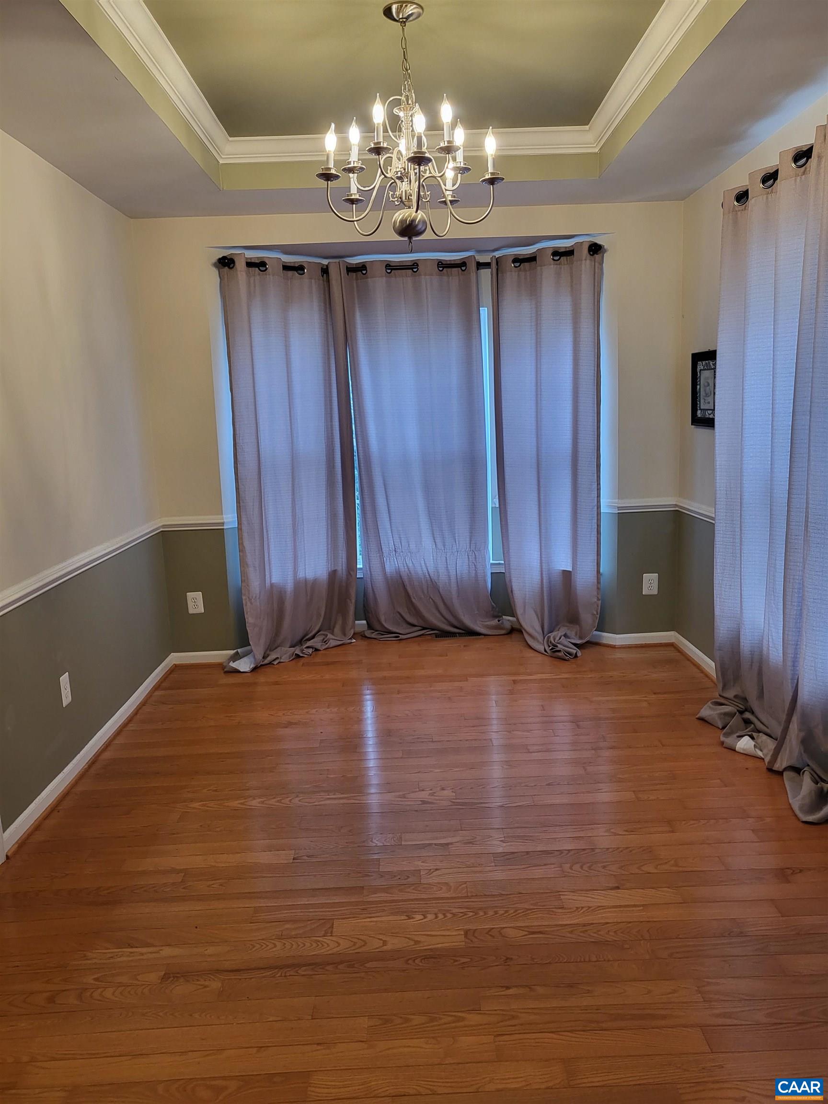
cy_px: 552
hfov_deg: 53.1
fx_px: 829
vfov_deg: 67.3
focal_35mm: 26
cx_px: 414
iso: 160
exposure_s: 1/60
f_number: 1.8
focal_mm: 4.25
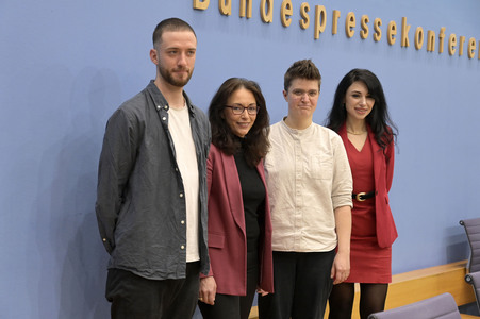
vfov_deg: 20.9
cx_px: 240
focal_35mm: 65
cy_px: 160
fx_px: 866
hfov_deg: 31.0
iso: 5000
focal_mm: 65
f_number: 5.6
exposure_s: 1/320
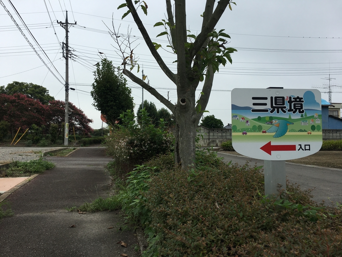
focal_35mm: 29
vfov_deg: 48.2
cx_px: 171
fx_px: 287
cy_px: 128
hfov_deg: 61.7
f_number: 2.2
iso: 25
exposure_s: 1/950
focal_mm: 4.15
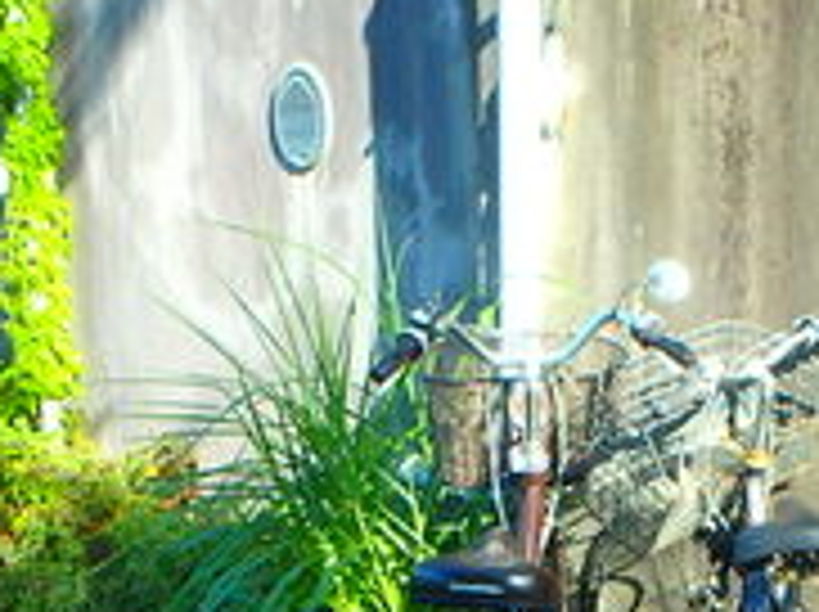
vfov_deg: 19.2
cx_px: 648
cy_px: 639
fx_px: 1749
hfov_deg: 25.9
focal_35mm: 74
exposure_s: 1/200
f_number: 3.5
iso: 125
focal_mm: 3.7
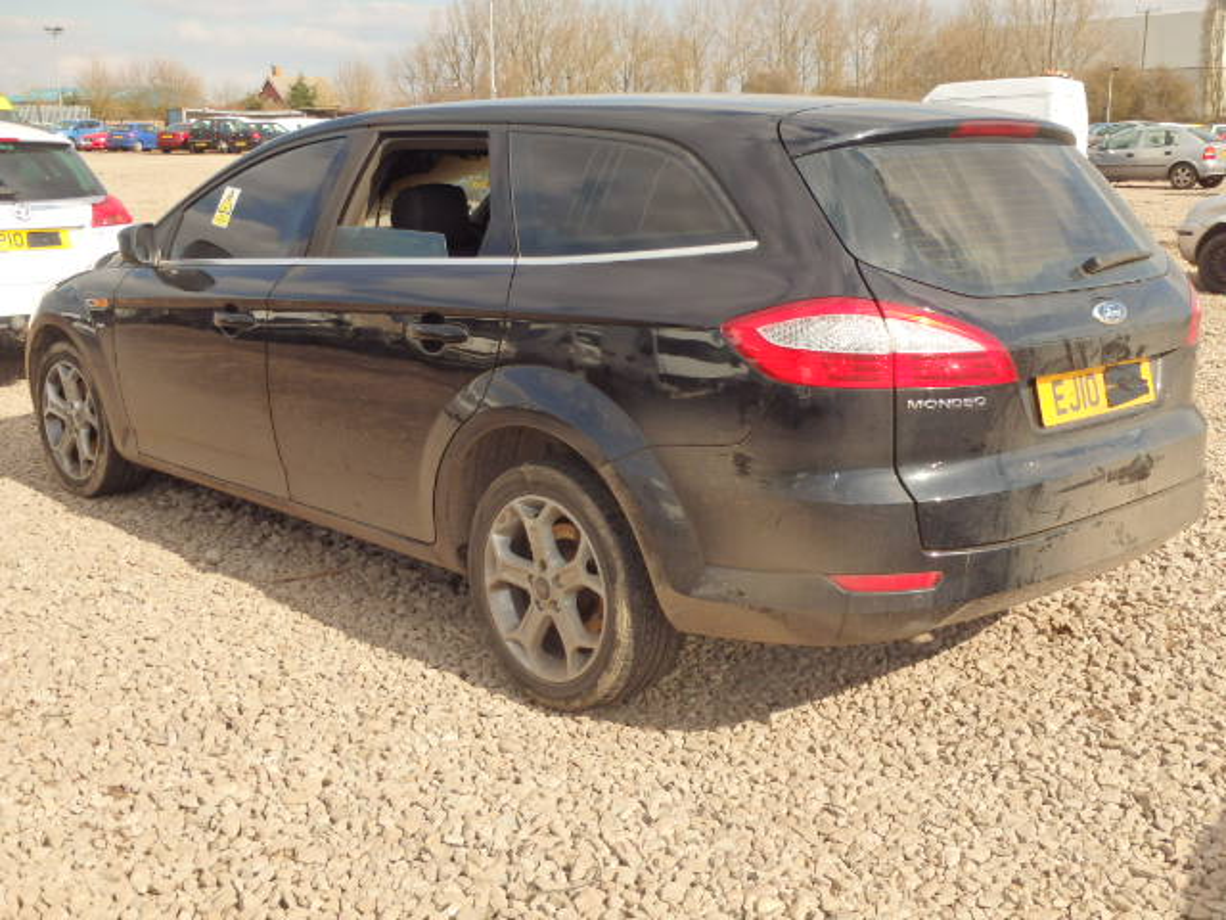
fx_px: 1417
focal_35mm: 40
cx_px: 613
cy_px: 460
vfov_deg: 36.0
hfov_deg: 46.8
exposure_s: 1/640
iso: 125
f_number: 4.7
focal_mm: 7.3
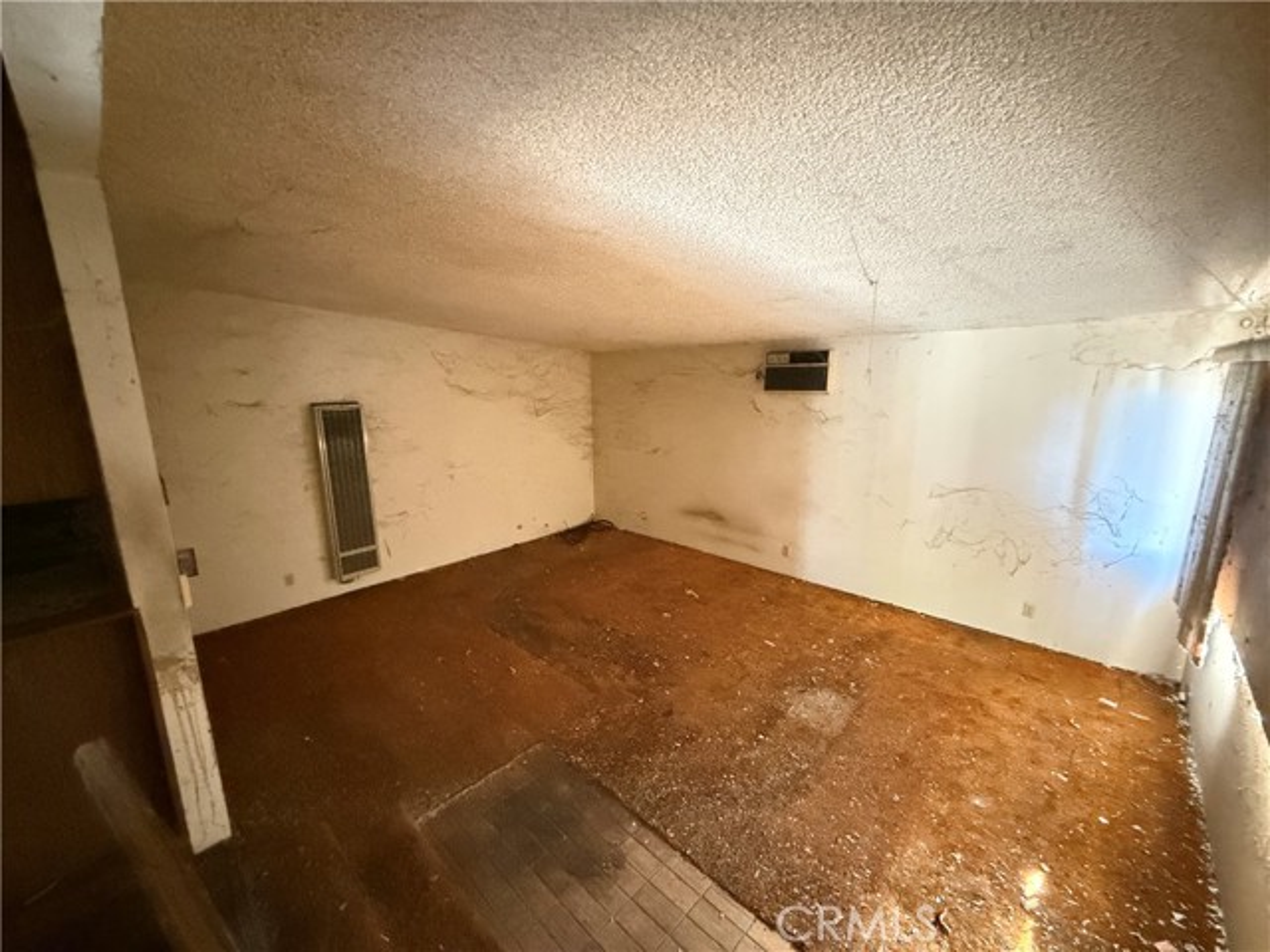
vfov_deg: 85.7
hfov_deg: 102.1
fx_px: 514
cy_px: 476
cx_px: 635
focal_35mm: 14
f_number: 2.2
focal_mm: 2.22
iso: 3200
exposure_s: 1/15
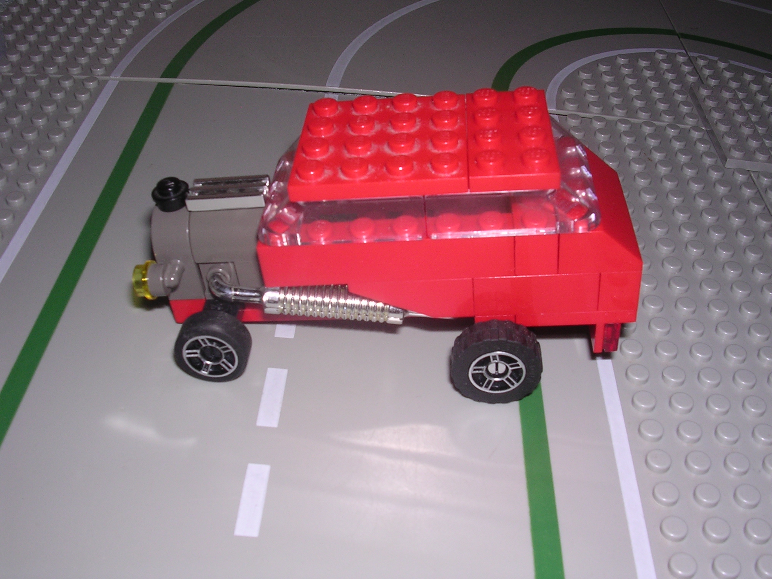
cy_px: 290
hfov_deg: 49.0
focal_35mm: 38
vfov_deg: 37.7
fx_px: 847
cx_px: 386
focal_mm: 5.8
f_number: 5.6
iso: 100
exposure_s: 1/60.1
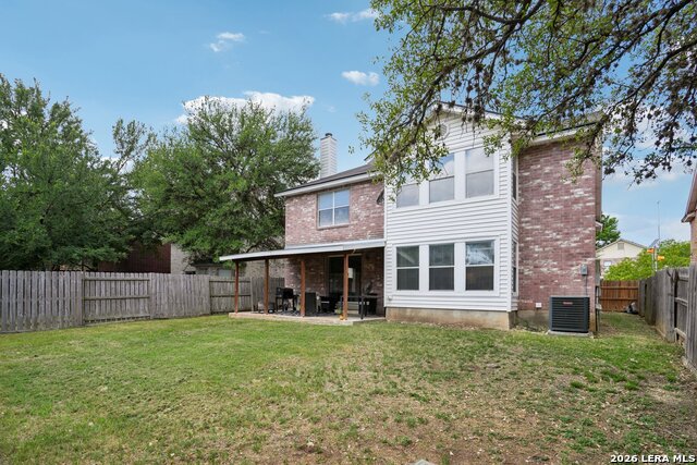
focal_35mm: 16
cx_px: 348
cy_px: 232
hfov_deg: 96.7
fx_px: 310
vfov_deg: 73.8
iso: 200
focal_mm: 16
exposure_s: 1/350
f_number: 8
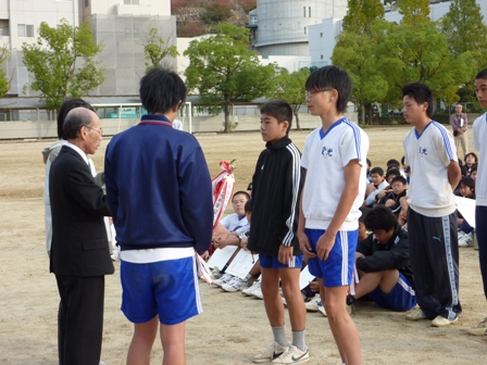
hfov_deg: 29.0
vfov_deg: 21.9
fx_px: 943
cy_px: 182
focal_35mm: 67
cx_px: 244
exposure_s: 1/160
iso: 80
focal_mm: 11
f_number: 4.1
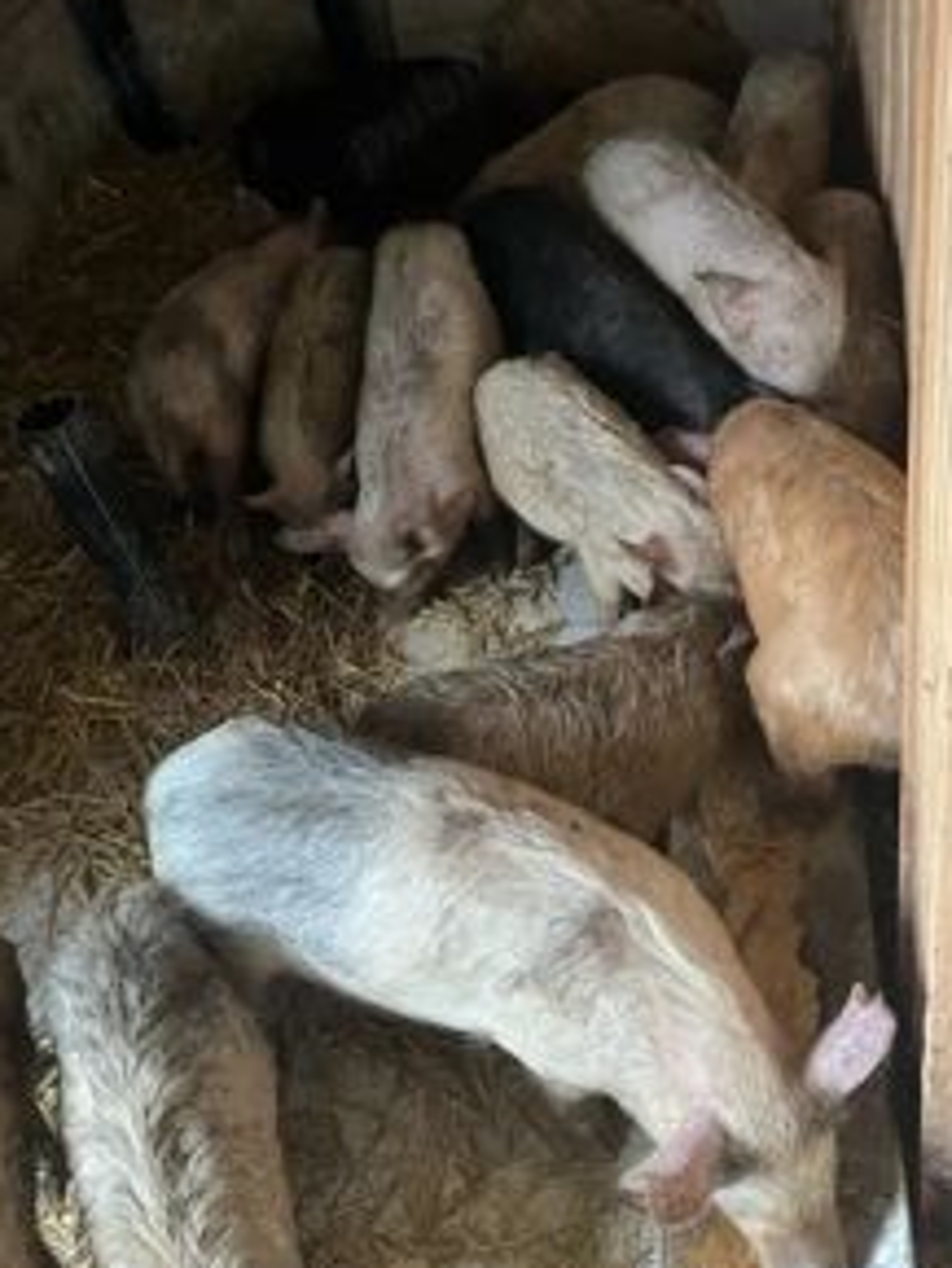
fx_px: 1319
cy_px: 456
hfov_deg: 39.5
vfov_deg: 50.7
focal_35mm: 36
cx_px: 575
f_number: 1.6
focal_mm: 5.1
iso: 500
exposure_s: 1/45
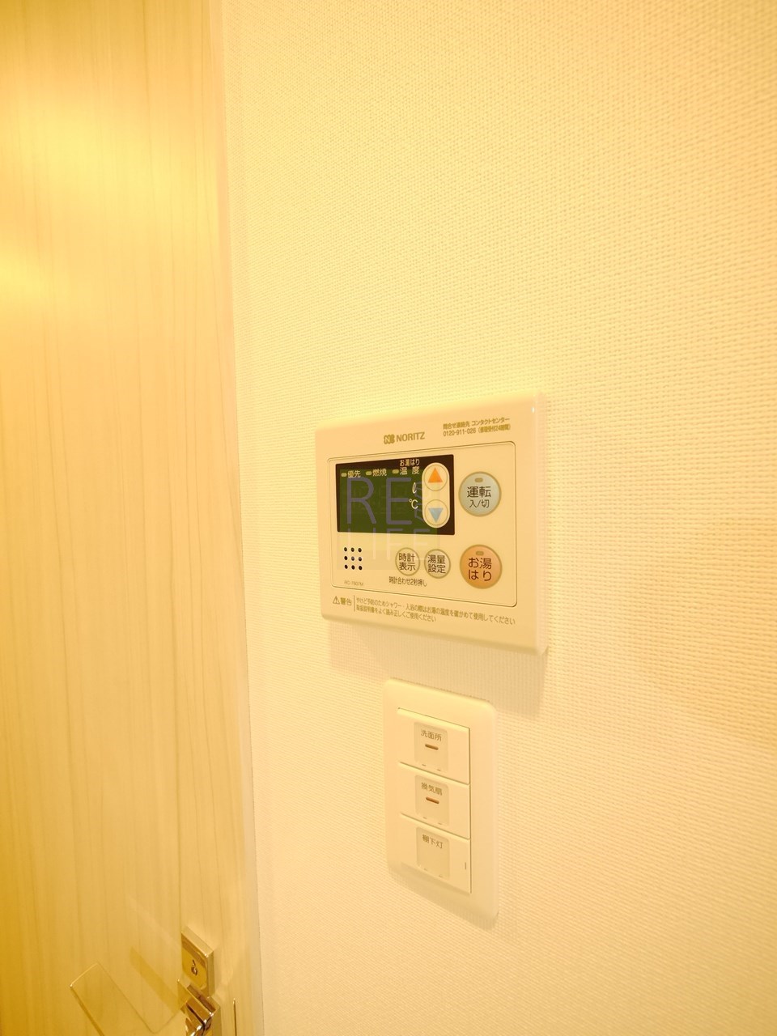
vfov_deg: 102.1
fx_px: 419
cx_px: 388
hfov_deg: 85.7
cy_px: 518
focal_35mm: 14
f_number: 4
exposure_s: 1/60
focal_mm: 7
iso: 2000
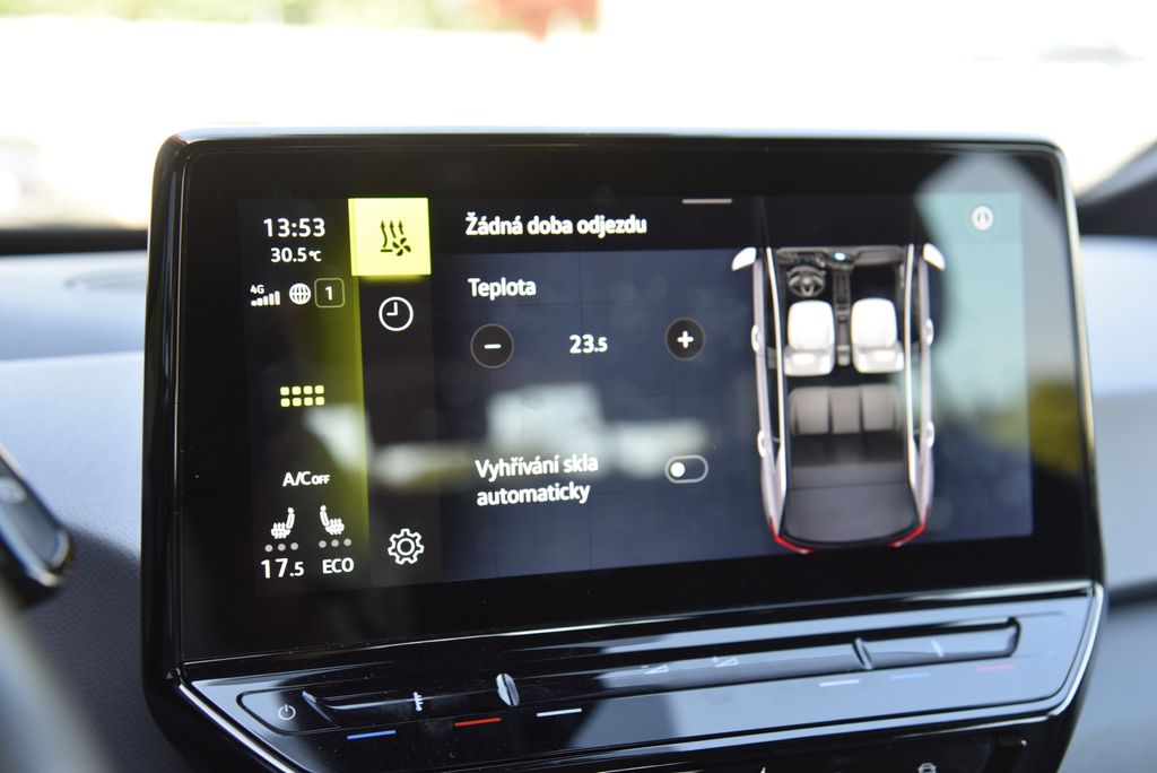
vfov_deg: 27.0
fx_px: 1608
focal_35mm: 50
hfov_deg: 39.6
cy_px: 386
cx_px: 578
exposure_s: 1/80
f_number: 4.5
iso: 500
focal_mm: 50
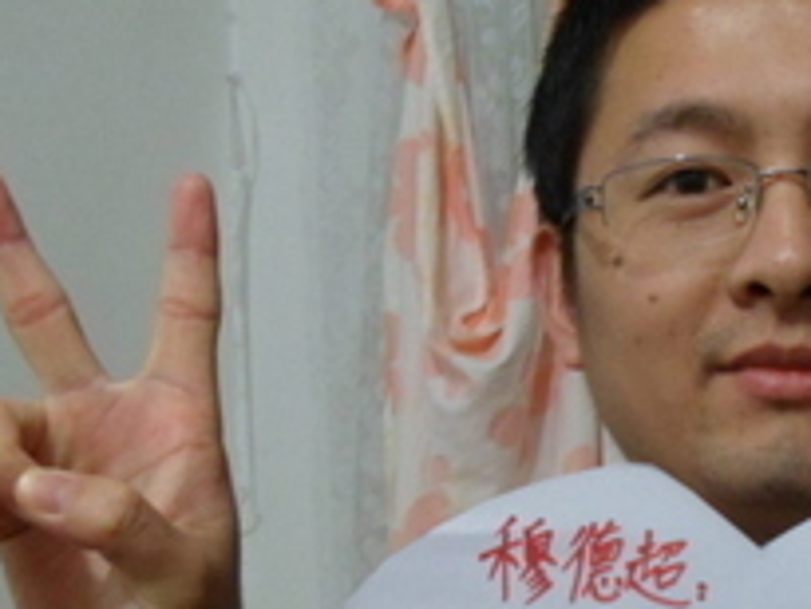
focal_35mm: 65
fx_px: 1524
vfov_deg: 22.2
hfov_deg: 28.7
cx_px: 718
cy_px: 518
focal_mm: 4.9
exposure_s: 1/8
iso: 400
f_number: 3.3
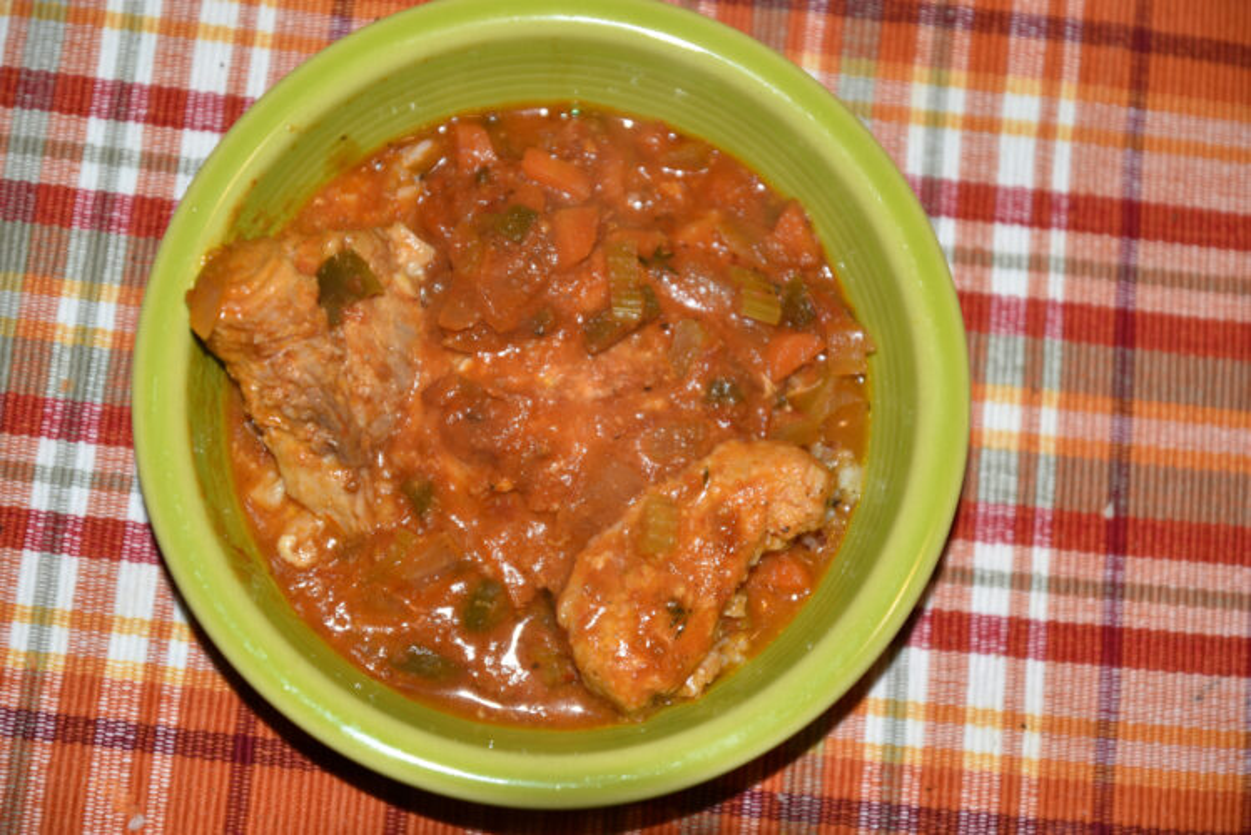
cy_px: 418
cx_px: 626
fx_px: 2607
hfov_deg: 27.0
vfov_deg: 18.2
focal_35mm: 75
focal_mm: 50
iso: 100
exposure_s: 1/60
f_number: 2.8
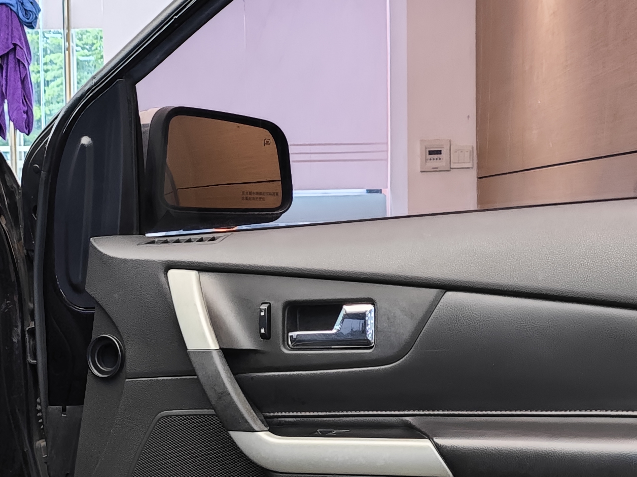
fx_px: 1380
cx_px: 238
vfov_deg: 19.5
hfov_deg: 25.9
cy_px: 339
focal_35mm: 75
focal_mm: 8.7
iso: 500
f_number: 1.9
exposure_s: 1/50
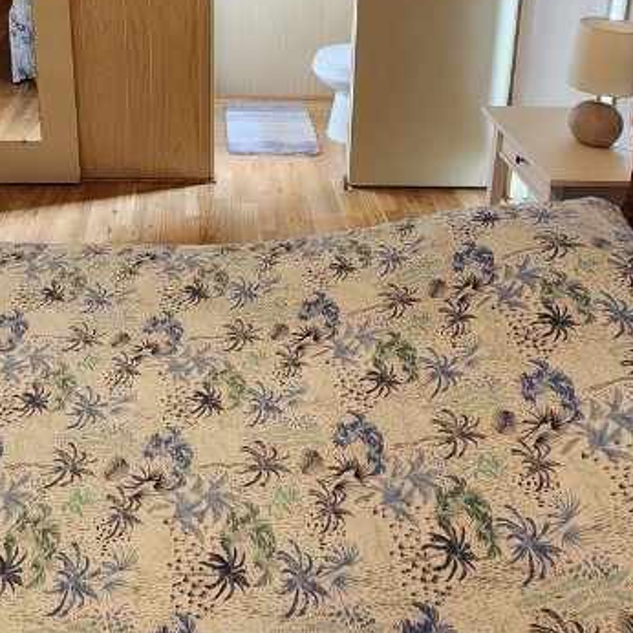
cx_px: 141
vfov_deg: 42.2
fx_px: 703
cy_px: 5
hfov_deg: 46.3
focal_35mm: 34
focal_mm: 2.2
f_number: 2.2
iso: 250
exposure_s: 1/60
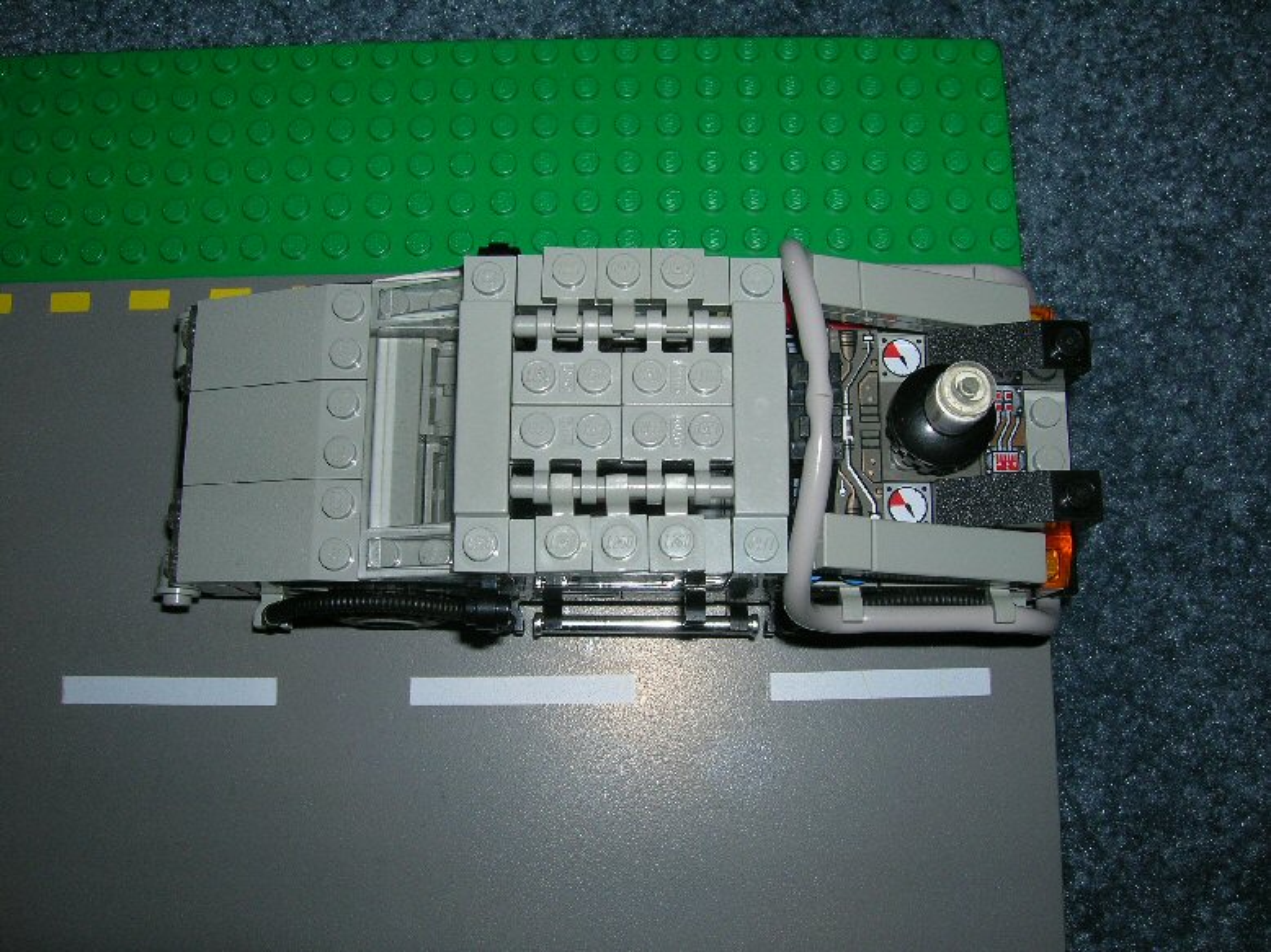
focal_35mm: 34
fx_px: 1248
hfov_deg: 54.0
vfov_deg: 41.8
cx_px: 636
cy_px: 476
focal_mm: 5.7
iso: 50
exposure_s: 1/60.1
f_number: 4.9
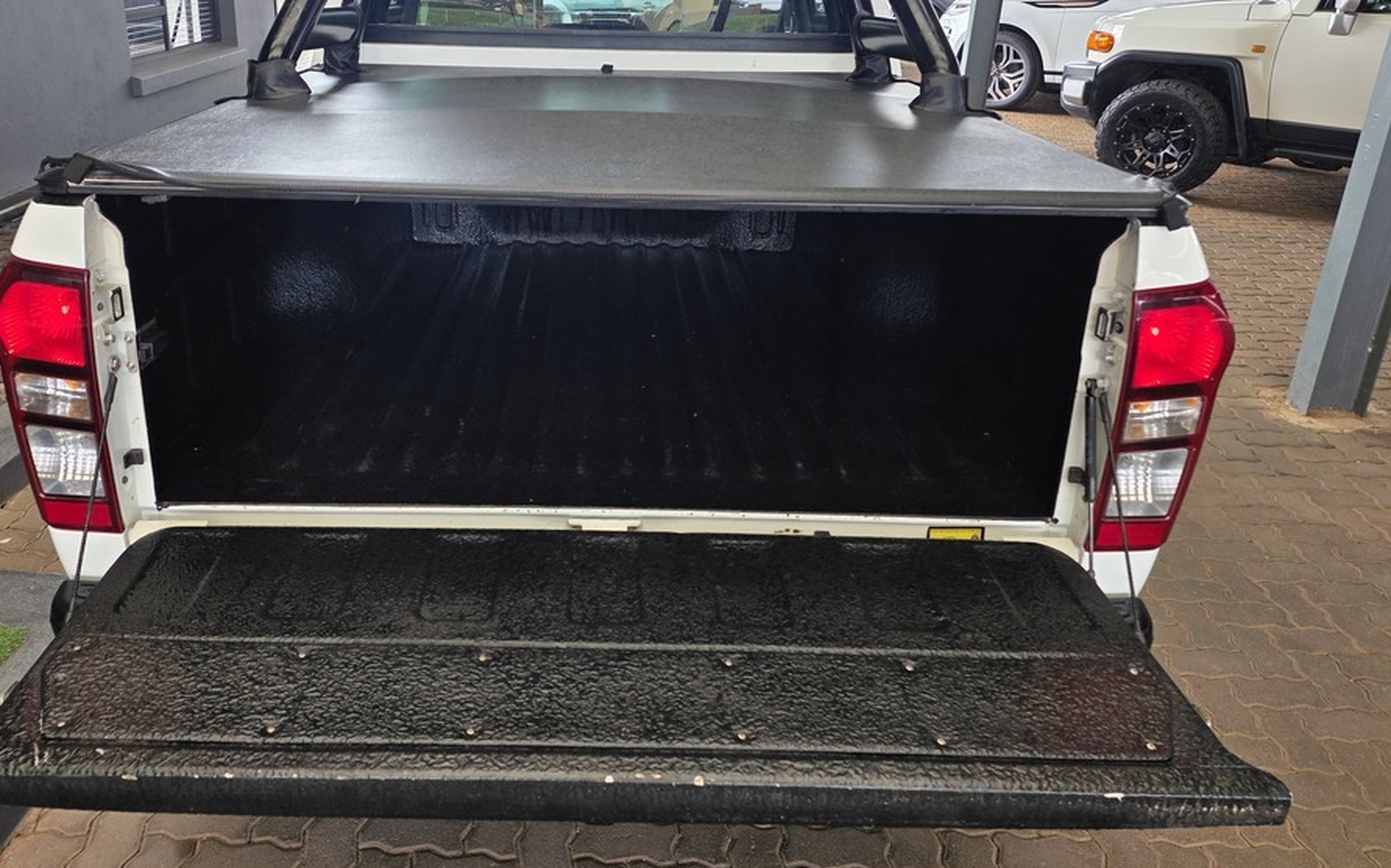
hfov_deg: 66.2
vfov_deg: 44.1
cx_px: 605
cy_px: 318
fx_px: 1061
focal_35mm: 28
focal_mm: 6.25
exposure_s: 1/180
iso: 50
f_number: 1.7
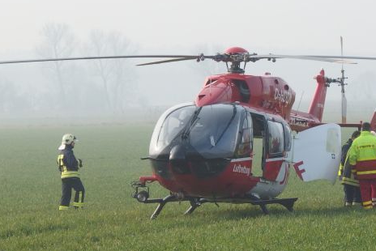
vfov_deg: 5.5
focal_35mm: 252
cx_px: 284
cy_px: 104
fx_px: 2634
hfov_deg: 8.2
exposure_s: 1/500
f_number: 3.5
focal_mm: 23.5
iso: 100
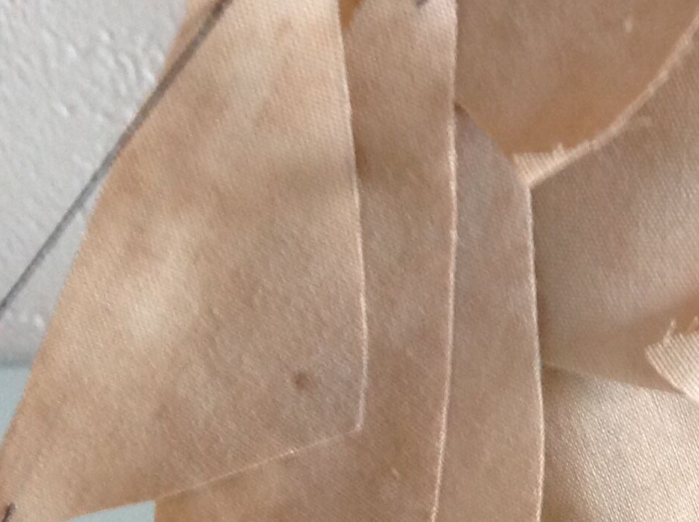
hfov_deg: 18.7
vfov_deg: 14.8
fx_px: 1956
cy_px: 592
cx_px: 926
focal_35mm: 97
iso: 125
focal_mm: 4.28
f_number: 2.4
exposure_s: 1/15
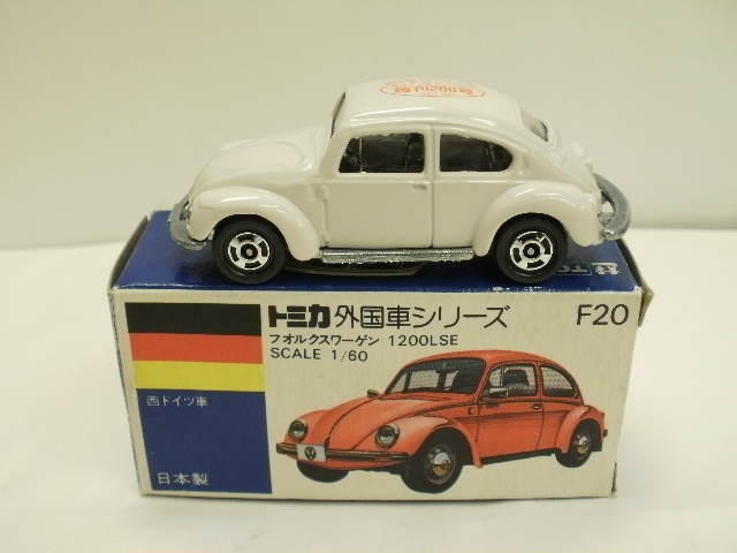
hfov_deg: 42.9
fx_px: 937
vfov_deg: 32.9
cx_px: 368
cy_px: 276
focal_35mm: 44
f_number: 4
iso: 125
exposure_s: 1/20
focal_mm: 7.7
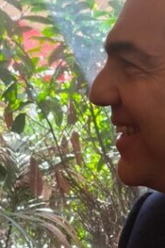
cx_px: 197
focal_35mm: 101
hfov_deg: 13.2
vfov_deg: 19.8
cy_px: 220
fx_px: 693
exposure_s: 1/138
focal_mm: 4.94
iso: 80
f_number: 1.5
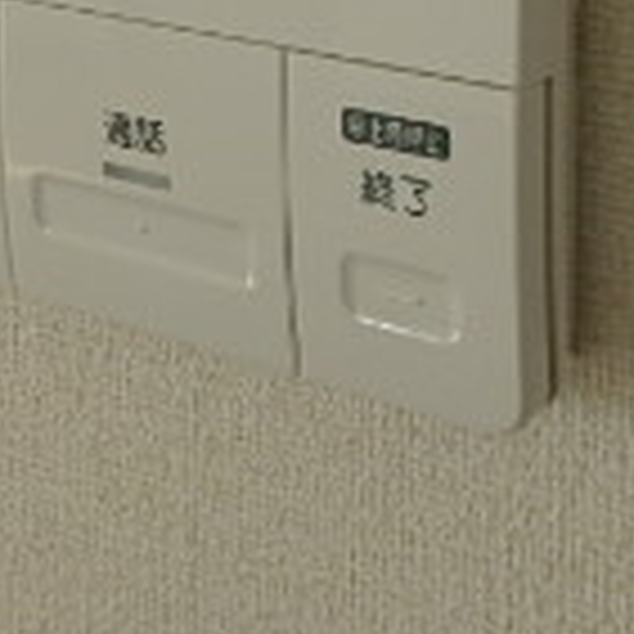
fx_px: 1741
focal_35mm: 84
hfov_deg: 20.6
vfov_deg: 18.2
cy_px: -342
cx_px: 274
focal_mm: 3.7
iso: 125
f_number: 3.5
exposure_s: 1/125
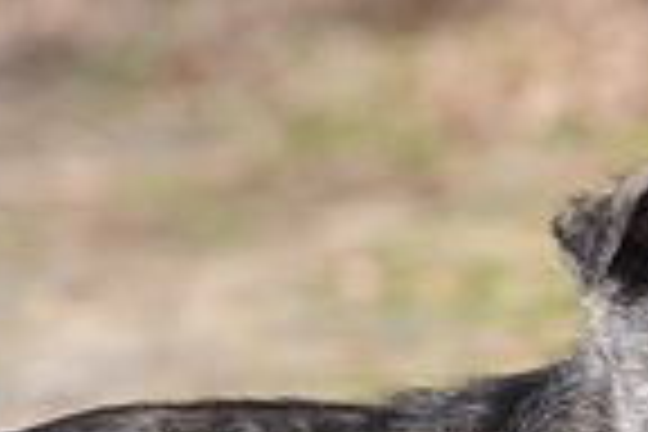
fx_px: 13815
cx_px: 360
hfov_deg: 2.7
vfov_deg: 1.8
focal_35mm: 768
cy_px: 630
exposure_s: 1/1250
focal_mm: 165
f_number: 5
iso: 500
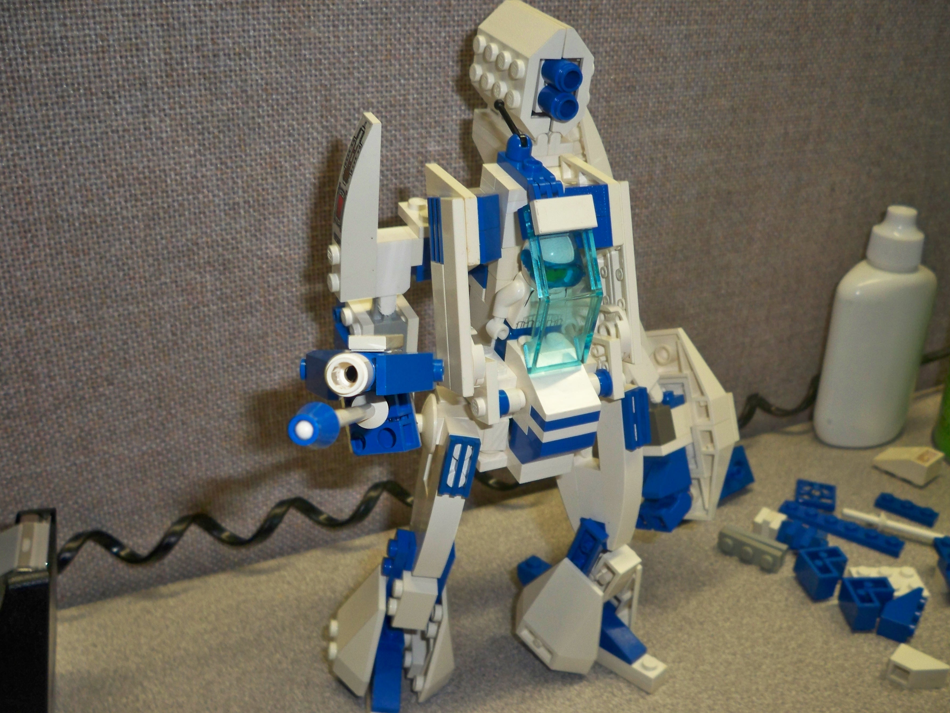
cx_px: 482
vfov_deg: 39.7
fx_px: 988
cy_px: 363
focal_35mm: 36
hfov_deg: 51.4
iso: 200
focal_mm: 6.3
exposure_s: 1/30
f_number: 3.1
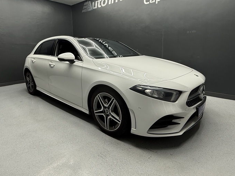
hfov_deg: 79.0
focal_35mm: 21
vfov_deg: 63.1
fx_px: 143
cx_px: 119
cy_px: 74
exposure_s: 1/100
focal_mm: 2.22
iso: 125
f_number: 2.2
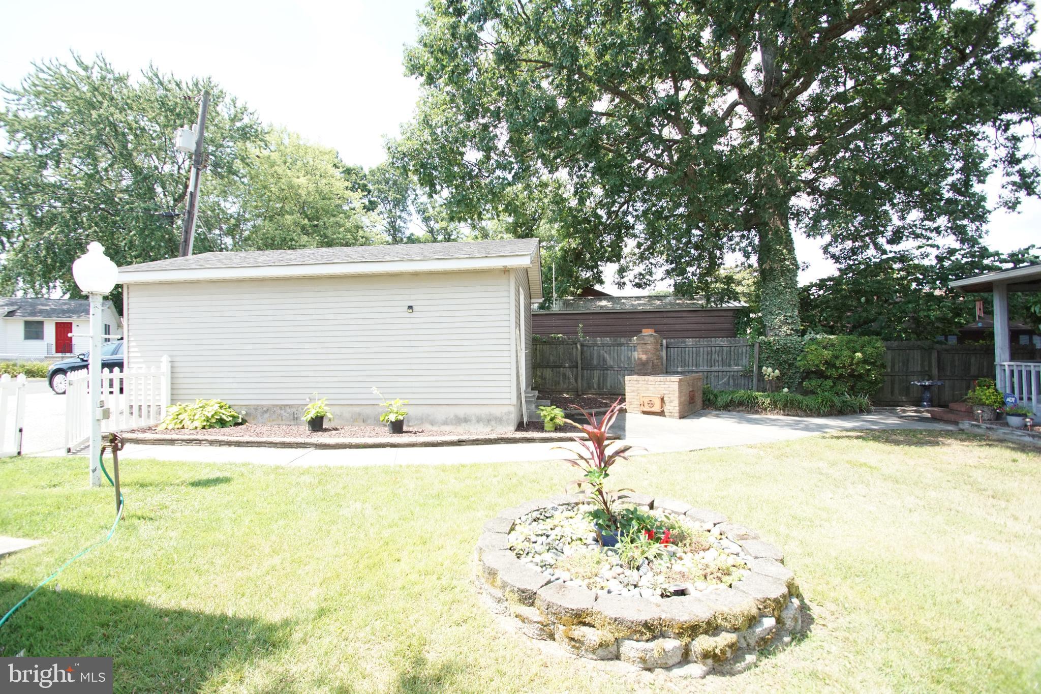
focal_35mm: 15
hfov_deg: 100.4
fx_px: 434
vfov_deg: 77.3
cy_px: 347
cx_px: 520
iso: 1000
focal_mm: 10
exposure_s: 1/1000
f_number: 4.5
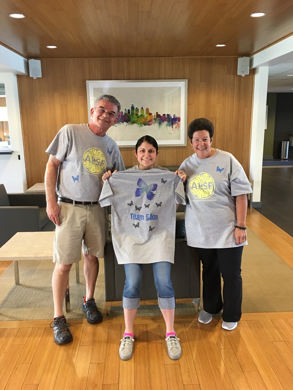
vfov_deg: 61.7
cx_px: 146
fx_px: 327
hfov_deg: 48.2
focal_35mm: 29
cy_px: 195
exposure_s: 1/15
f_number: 2.2
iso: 100
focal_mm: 4.15
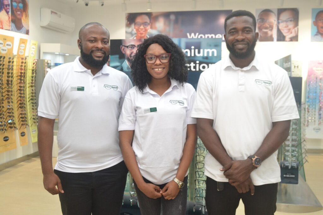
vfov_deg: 38.3
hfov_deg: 55.1
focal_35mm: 34
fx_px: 309
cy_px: 108
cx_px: 162
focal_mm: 23
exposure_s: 1/125
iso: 1600
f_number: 6.3
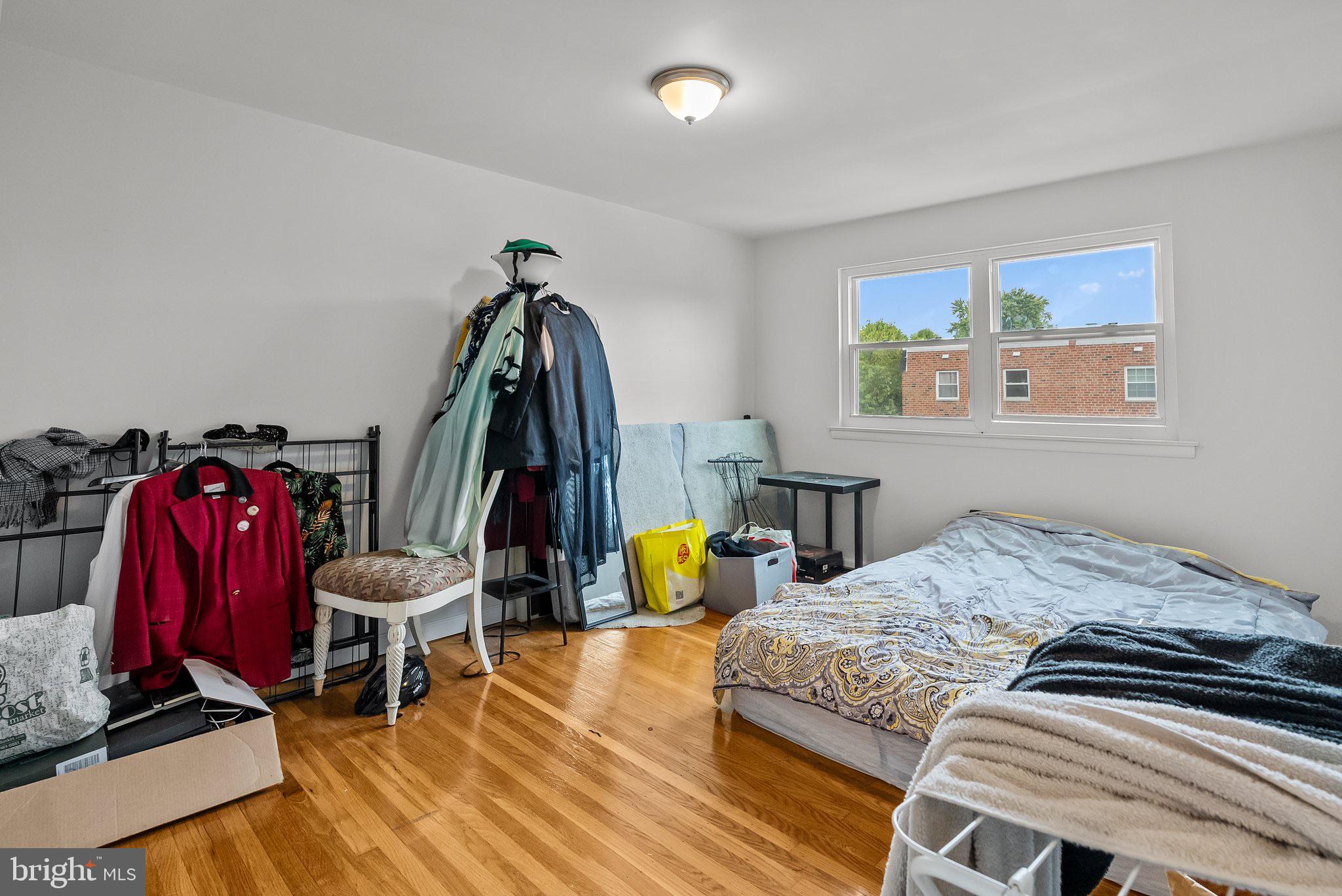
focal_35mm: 17
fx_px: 634
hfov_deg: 93.3
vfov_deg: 70.5
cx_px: 671
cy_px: 448
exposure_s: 1/20
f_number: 8
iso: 1600
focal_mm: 17
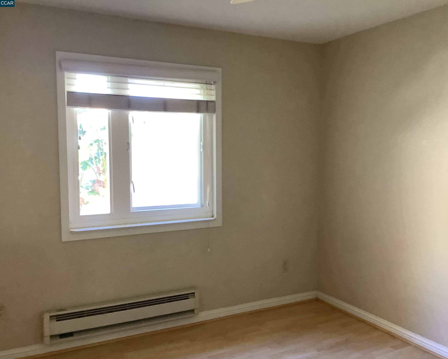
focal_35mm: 33
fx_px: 438
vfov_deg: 44.5
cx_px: 227
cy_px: 182
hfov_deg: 54.2
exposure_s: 1/50
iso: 200
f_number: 2.4
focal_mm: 3.3
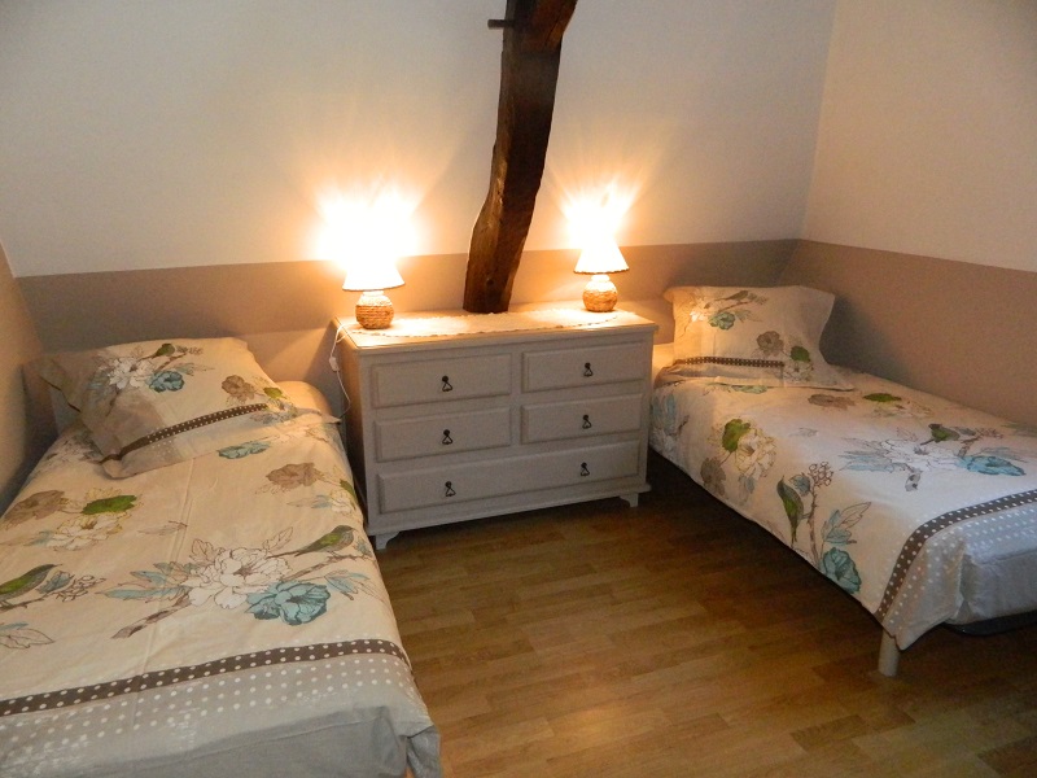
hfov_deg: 69.4
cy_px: 389
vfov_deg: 54.9
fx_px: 749
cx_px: 518
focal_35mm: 25
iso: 800
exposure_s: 1/100
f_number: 3.1
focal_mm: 4.5
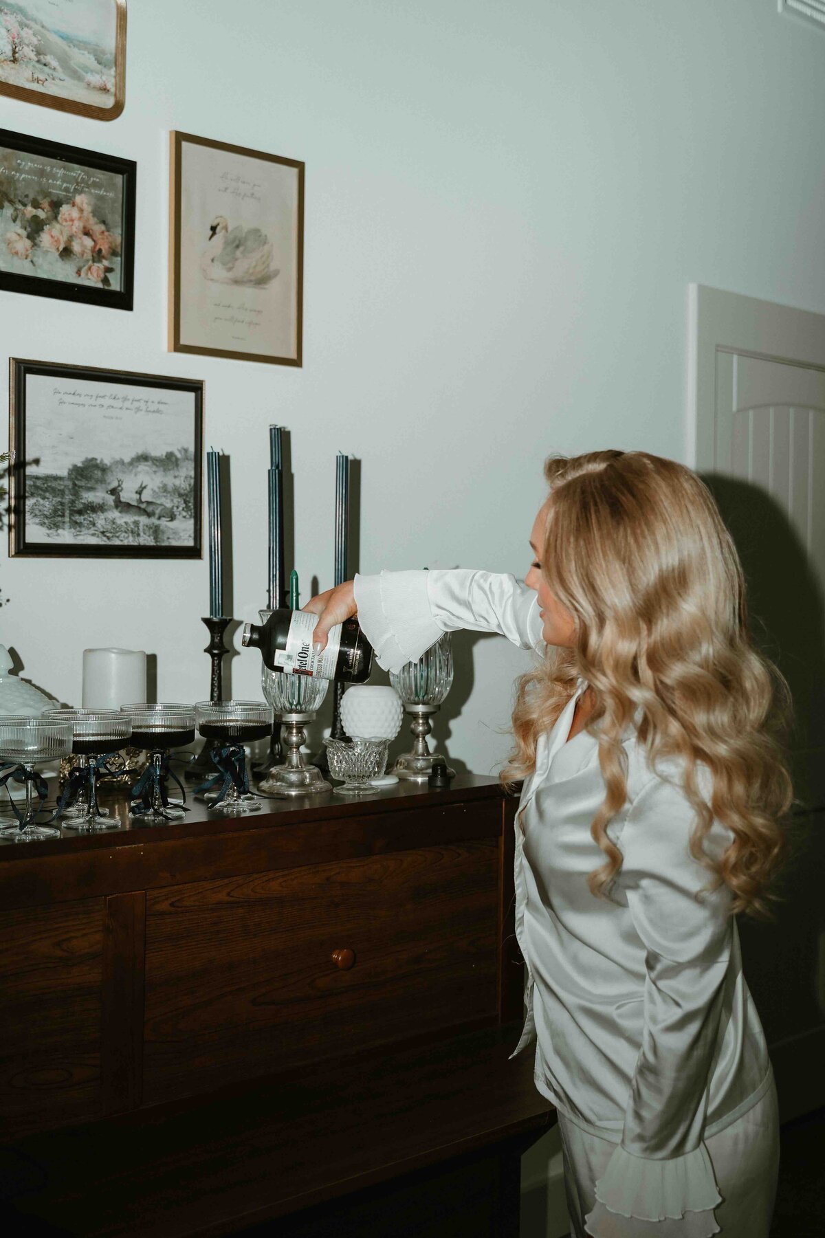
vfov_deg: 42.8
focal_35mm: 46
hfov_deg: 29.2
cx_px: 412
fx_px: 1582
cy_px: 619
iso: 250
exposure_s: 1/500
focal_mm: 46
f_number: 3.2
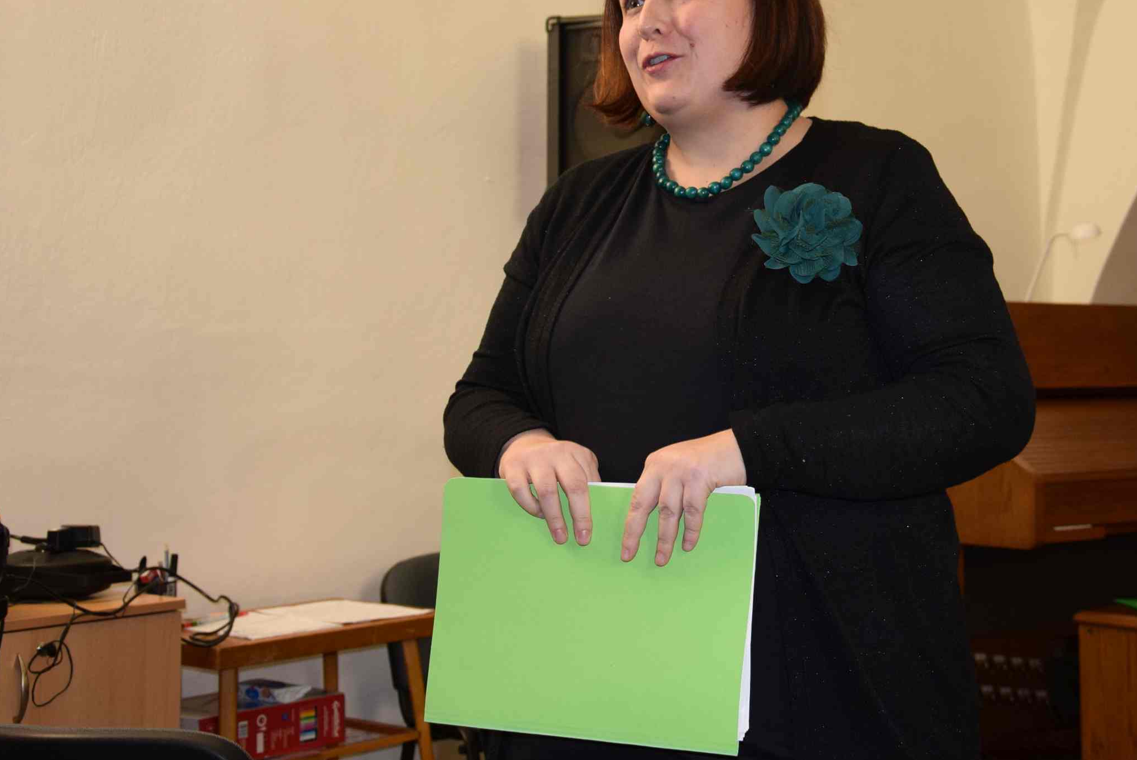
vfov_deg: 23.7
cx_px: 748
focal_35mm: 57
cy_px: 252
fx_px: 1801
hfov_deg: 34.7
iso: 800
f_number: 4.5
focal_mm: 26
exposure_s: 1/80
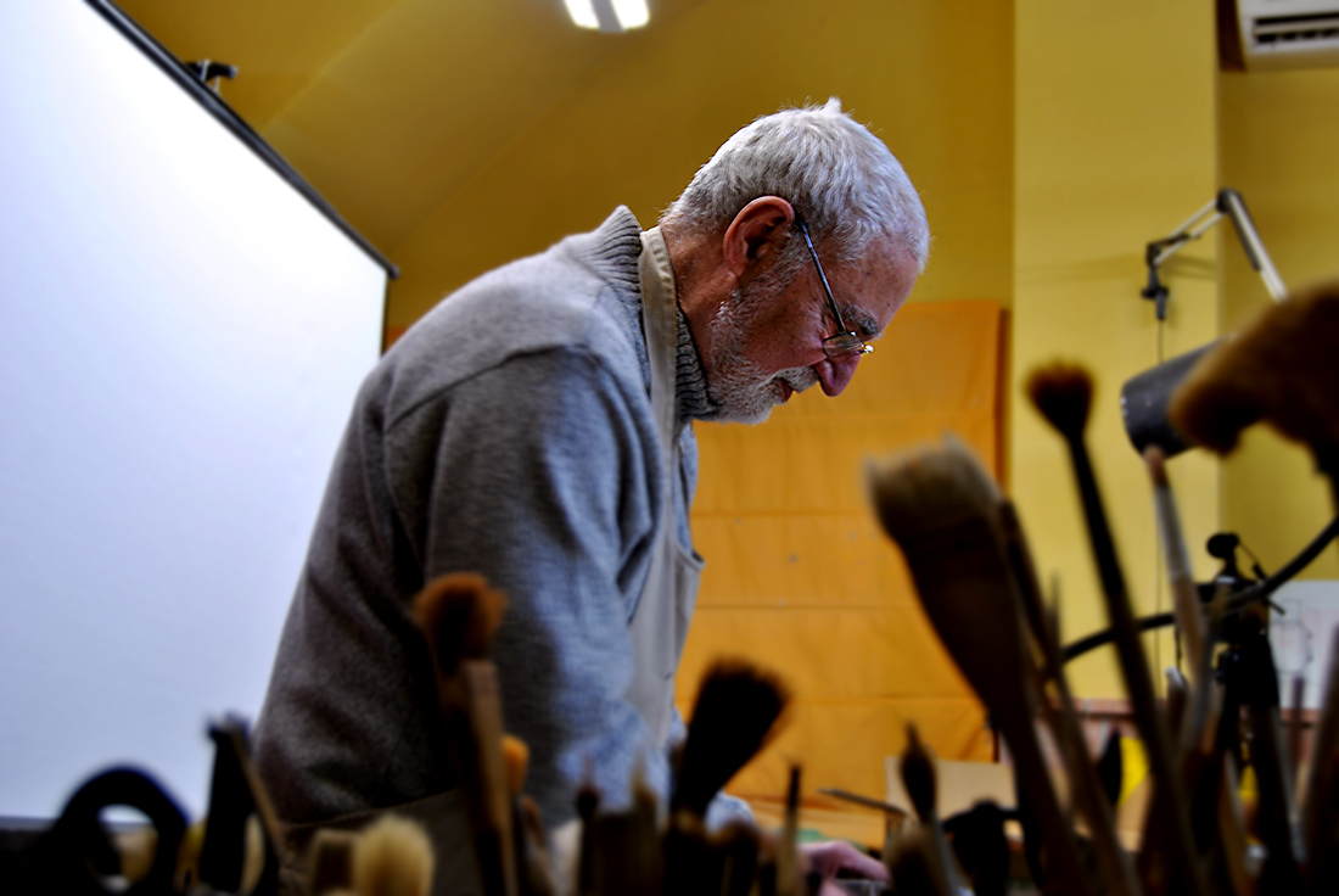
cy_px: 448
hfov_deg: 37.8
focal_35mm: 52
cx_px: 670
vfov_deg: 25.8
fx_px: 1955
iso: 100
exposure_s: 1/6
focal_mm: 35
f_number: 4.5
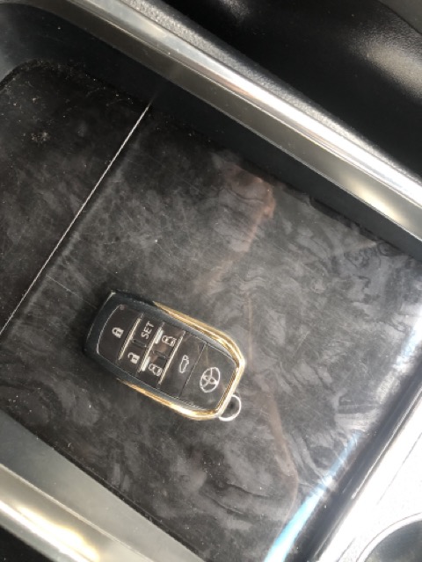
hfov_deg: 49.7
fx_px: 455
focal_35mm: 28
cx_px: 211
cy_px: 281
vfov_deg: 63.4
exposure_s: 1/15
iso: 80
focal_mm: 3.99
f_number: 1.8
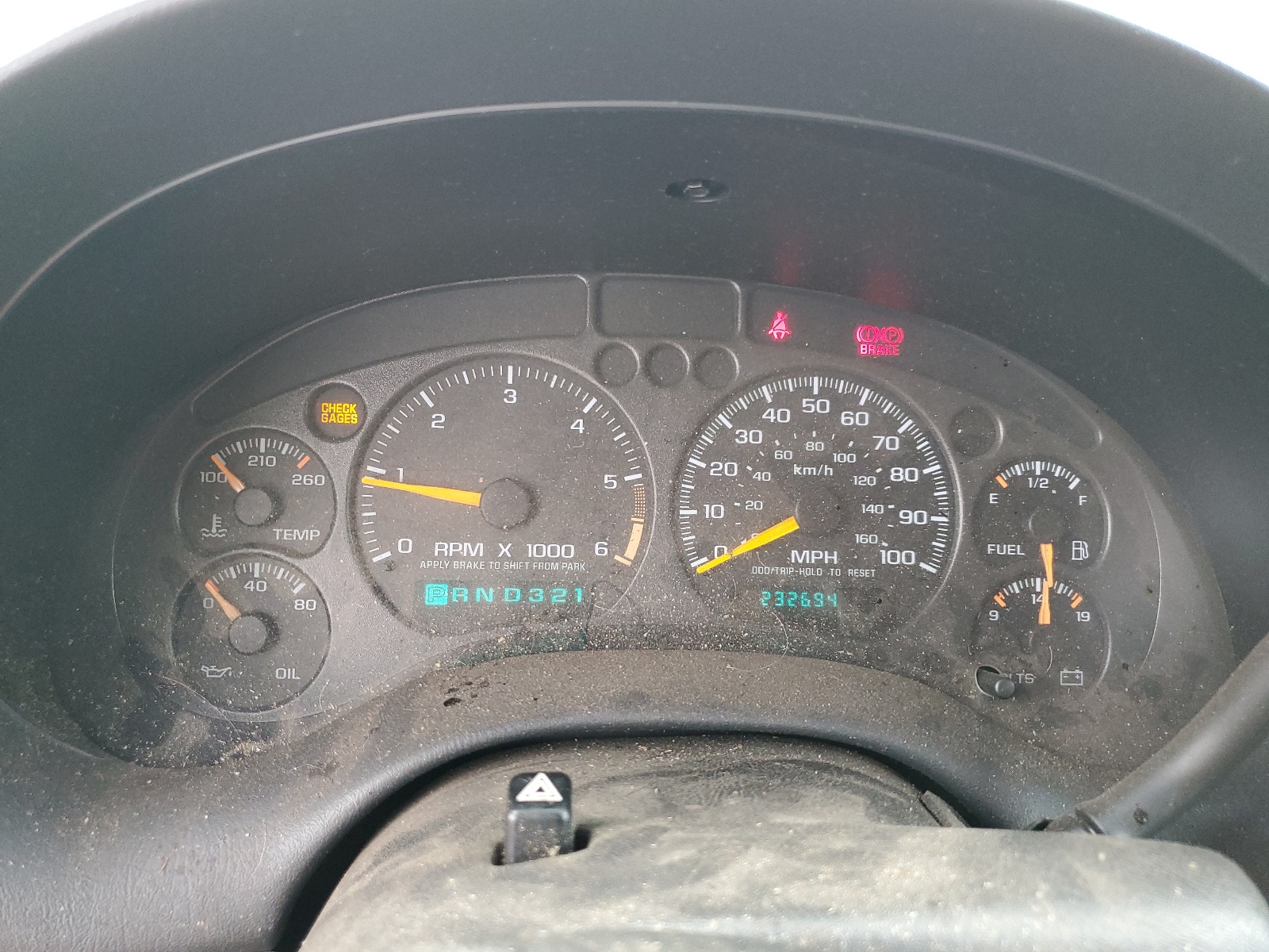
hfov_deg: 67.3
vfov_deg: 53.1
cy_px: 476
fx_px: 953
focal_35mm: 26
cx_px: 634
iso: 166
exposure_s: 1/60.2
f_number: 1.5
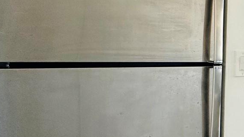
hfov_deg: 32.4
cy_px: 50
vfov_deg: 27.6
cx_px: 333
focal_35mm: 43
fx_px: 278
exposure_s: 1/99
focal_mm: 2.22
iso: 80
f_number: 2.2
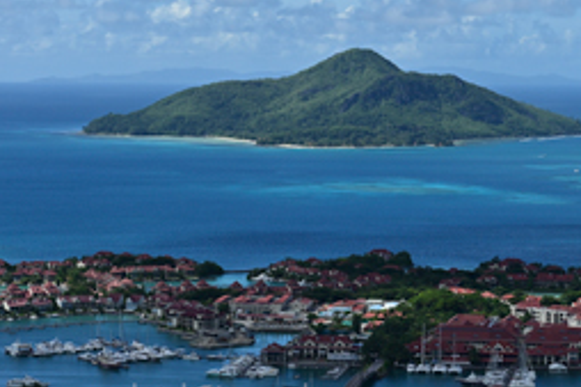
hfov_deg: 16.5
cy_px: 84
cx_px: 384
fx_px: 2000
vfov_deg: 11.0
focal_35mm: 124
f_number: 11
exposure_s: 1/800
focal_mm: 70
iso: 320
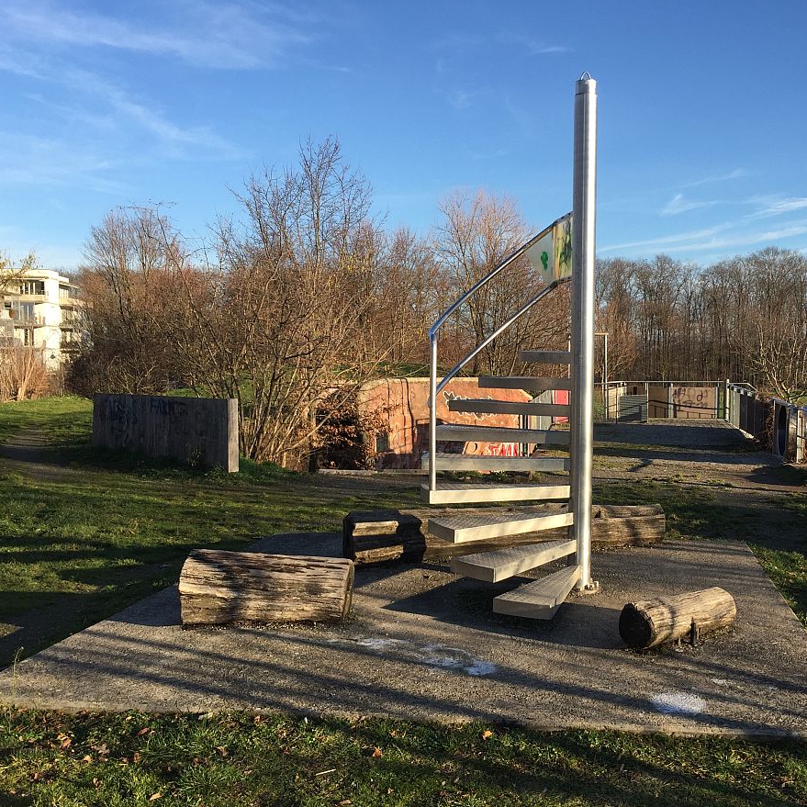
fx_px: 923
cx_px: 526
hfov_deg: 46.6
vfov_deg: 47.2
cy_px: 403
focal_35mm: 35
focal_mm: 4.15
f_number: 2.2
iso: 32
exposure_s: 1/942
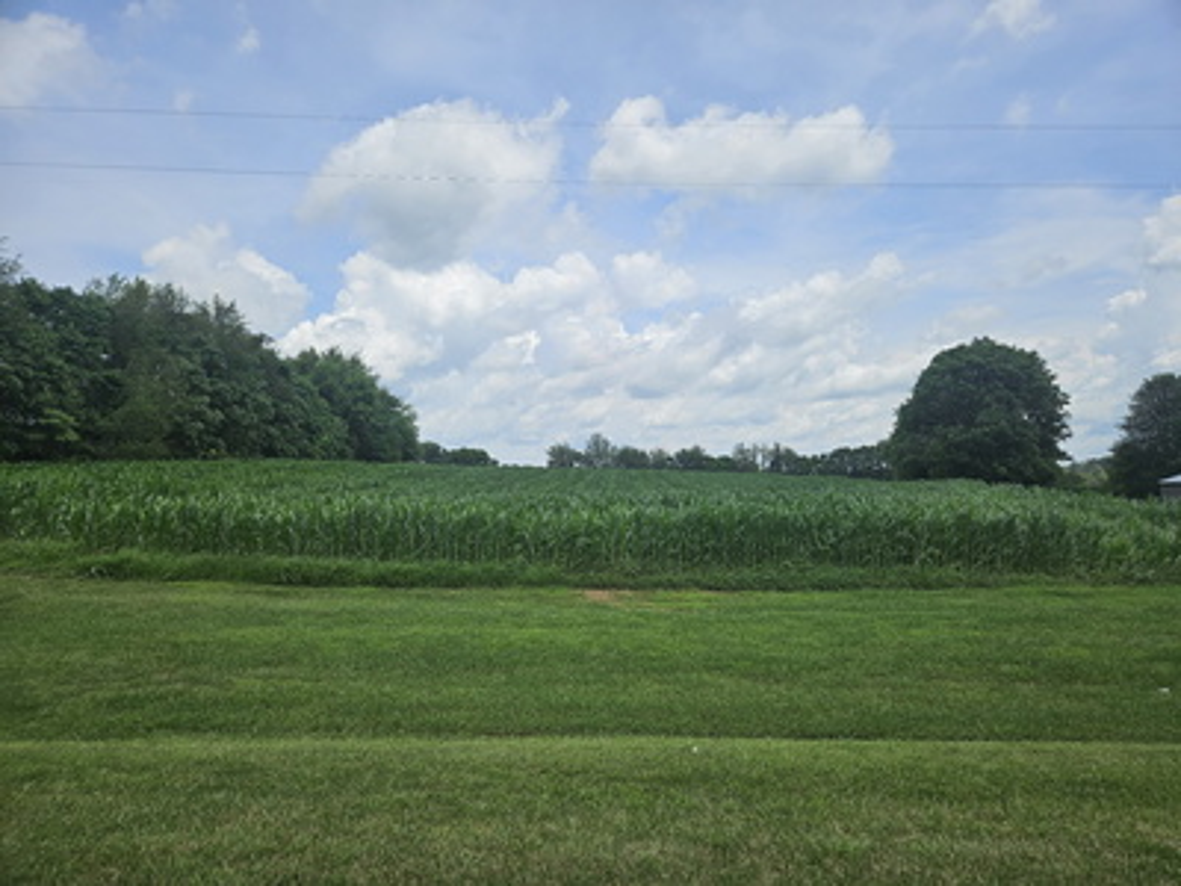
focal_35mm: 23
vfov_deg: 58.9
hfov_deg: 73.9
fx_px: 785
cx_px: 590
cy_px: 443
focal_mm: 5.4
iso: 25
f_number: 1.8
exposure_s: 1/3727
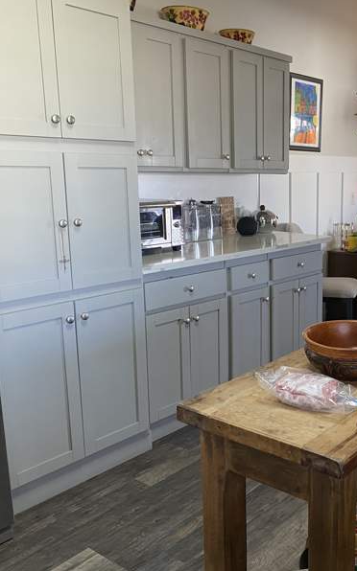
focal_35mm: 37
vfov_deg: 52.8
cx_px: 321
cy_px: 286
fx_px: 577
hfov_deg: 32.7
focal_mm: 4.25
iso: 200
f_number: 1.8
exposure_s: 1/60
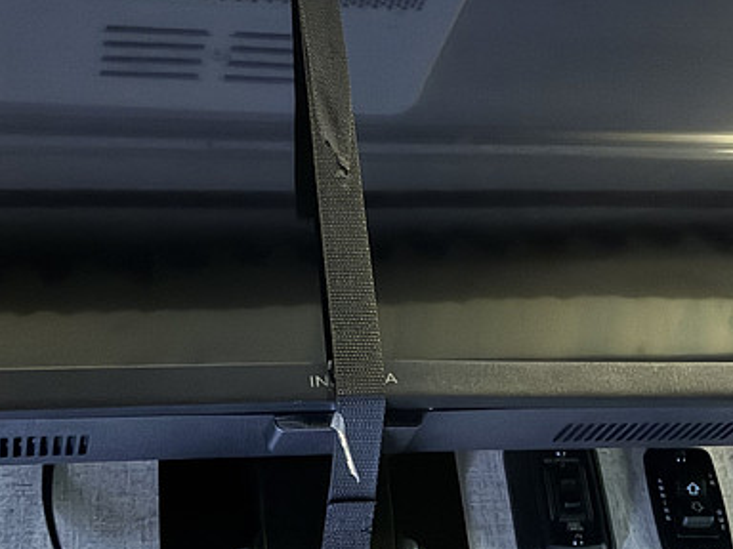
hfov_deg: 30.3
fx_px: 1355
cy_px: 149
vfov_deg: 22.7
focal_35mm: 64
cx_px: 382
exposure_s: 1/15
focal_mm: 6.76
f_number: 1.78
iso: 1600
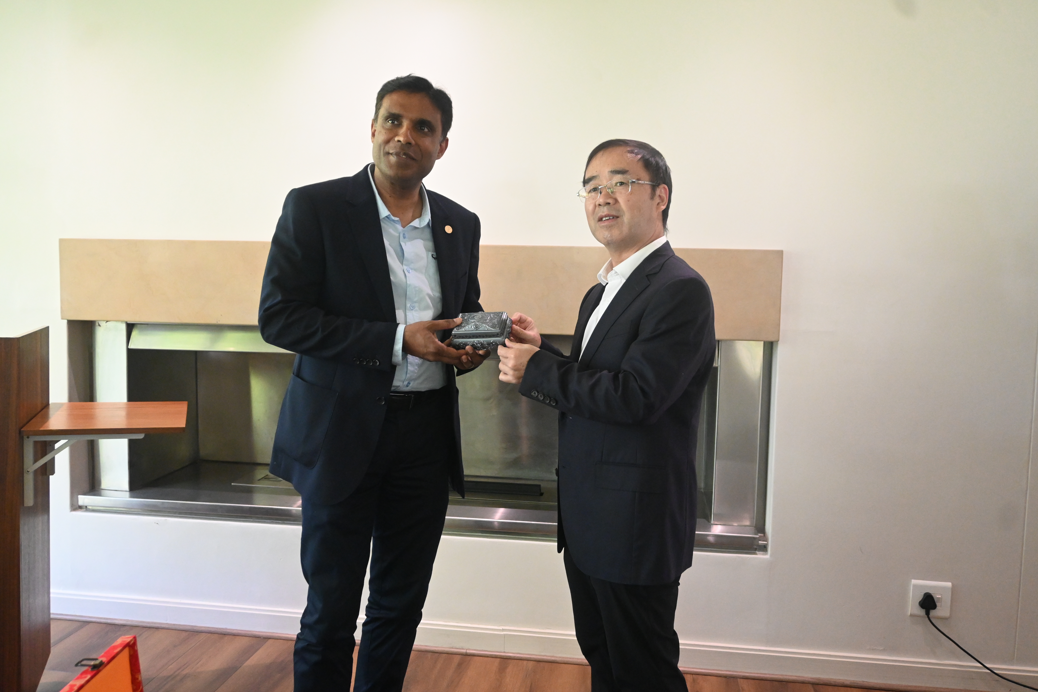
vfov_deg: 42.6
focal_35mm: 31
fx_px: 887
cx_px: 519
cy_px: 346
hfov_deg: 60.7
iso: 3200
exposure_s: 1/100
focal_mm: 20.5
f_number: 3.8
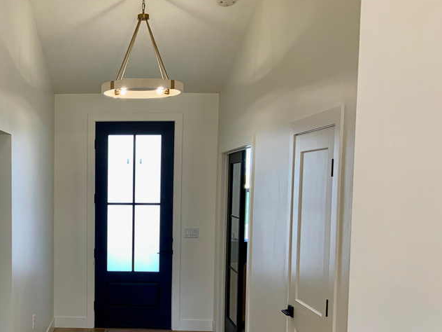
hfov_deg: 38.9
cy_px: 231
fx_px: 600
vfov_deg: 30.6
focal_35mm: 47
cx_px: 87
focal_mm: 3
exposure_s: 1/120
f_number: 1.8
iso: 50
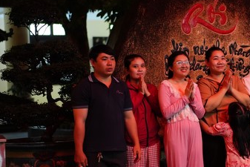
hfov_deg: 18.9
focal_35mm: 106
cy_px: 102
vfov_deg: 12.9
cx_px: 228
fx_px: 736
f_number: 1.8
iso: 6400
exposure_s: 1/160
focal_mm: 55
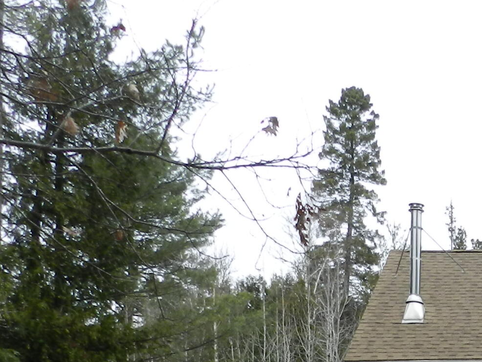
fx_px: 974
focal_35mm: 70
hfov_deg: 25.3
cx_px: 561
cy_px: 525
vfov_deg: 18.8
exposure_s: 1/200
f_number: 3.4
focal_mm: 4
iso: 160
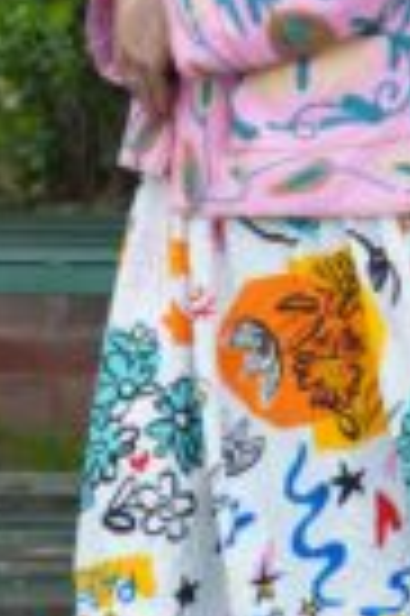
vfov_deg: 12.5
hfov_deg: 8.3
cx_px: 279
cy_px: 81
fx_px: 2809
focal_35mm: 164
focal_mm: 50
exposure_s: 1/125
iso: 100
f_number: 4
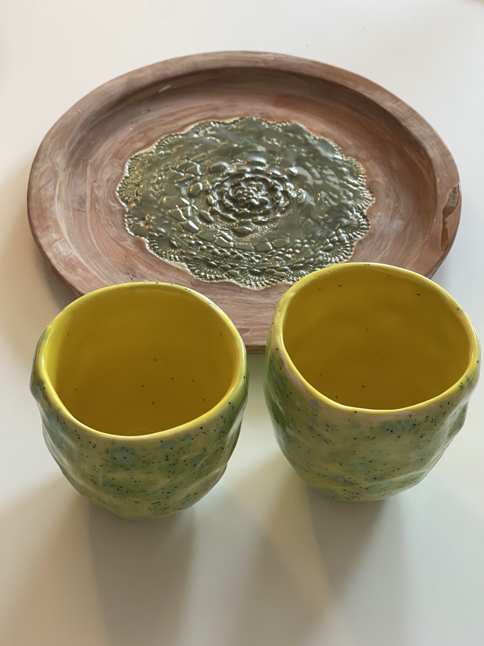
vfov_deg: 30.3
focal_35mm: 64
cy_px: 323
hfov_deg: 22.9
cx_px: 242
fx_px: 1193
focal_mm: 7.5
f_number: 2.2
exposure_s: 1/60
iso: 400
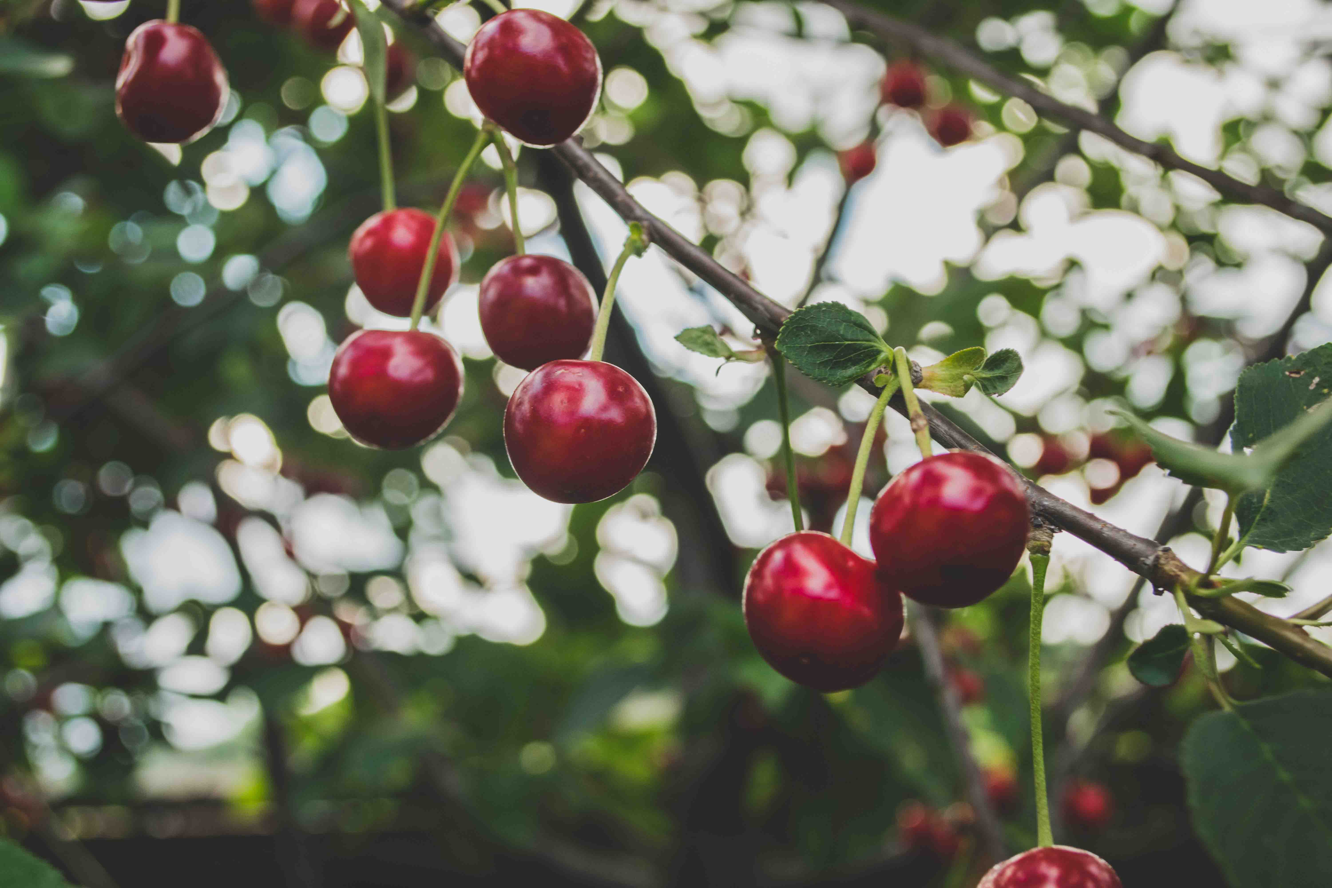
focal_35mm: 48
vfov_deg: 28.1
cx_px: 666
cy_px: 444
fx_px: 1776
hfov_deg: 41.1
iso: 500
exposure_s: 1/160
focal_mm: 32
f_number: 4.8
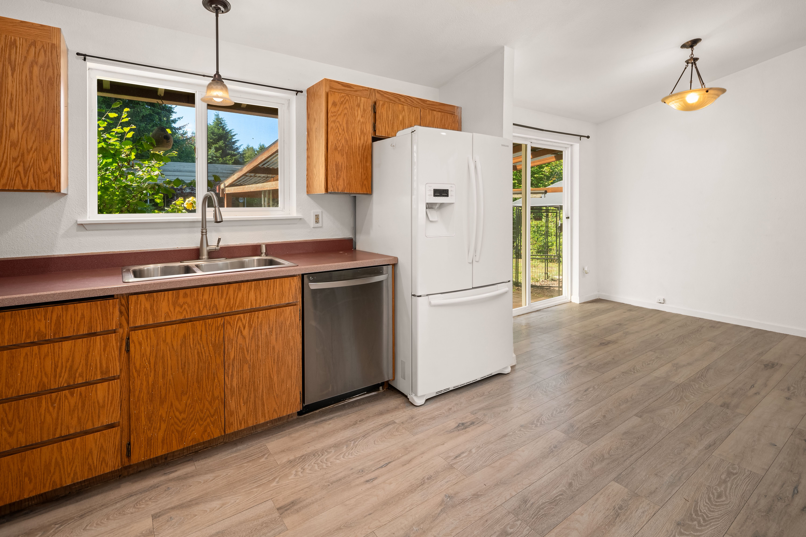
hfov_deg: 93.3
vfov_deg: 70.4
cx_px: 403
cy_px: 268
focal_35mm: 17
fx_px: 381
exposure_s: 1/3
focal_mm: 17
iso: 200
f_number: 8
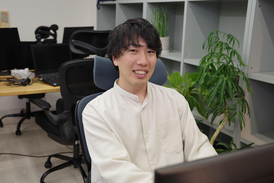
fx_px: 304
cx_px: 137
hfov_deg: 48.5
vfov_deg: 33.4
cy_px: 92
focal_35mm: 40
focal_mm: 26
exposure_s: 1/60
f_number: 2.8
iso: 200
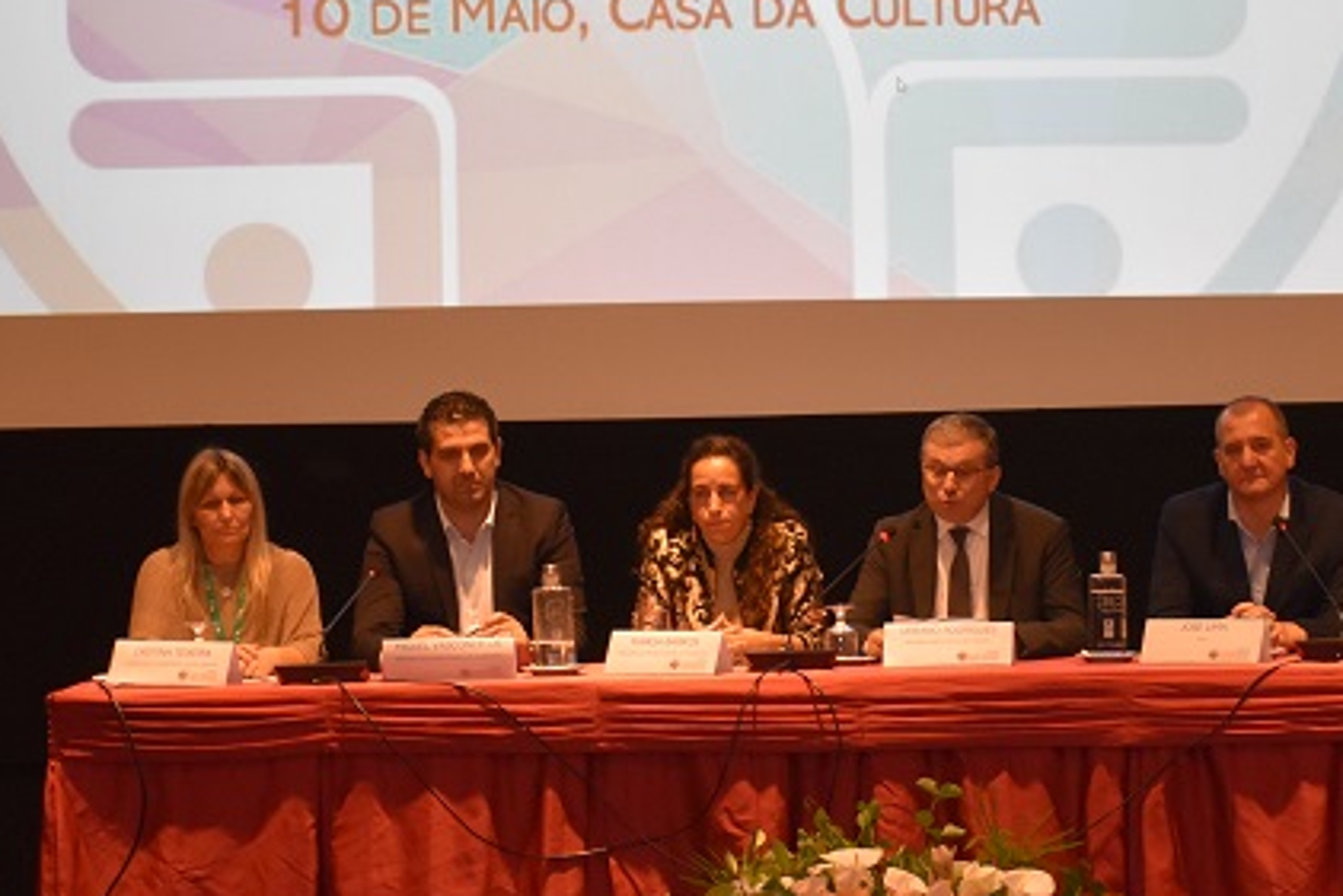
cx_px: 1024
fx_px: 6642
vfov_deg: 7.7
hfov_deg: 11.5
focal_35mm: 178
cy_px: 265
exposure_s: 1/60
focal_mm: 50
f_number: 4.8
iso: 1100
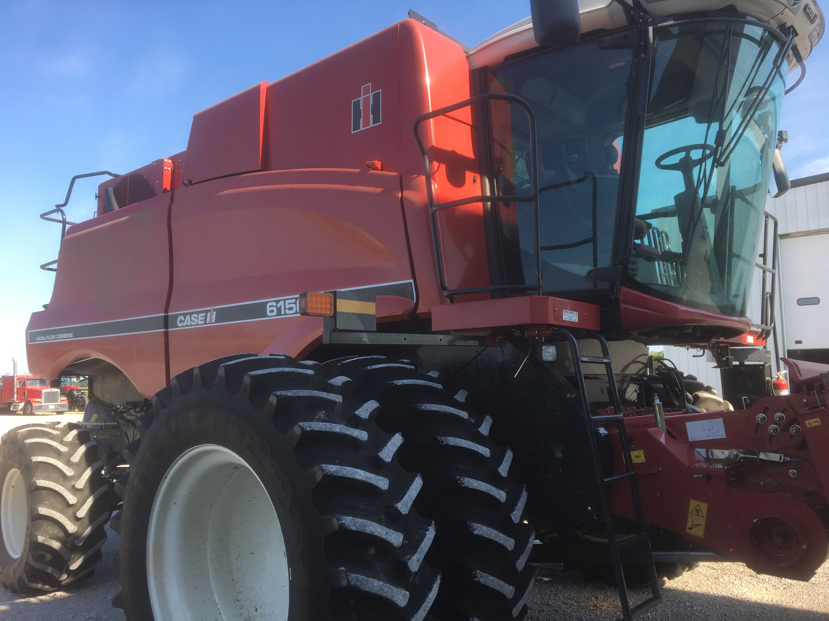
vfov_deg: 48.2
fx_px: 695
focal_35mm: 29
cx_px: 414
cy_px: 310
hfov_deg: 61.7
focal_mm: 4.15
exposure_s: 1/452
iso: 25
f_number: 2.2
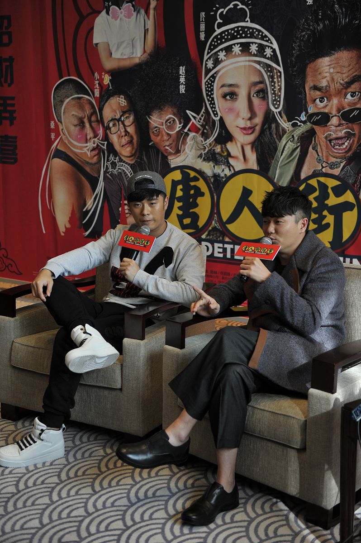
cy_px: 272
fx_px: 783
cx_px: 180
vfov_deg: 38.2
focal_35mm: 52
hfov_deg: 25.9
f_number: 2.8
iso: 800
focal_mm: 52
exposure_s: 1/250
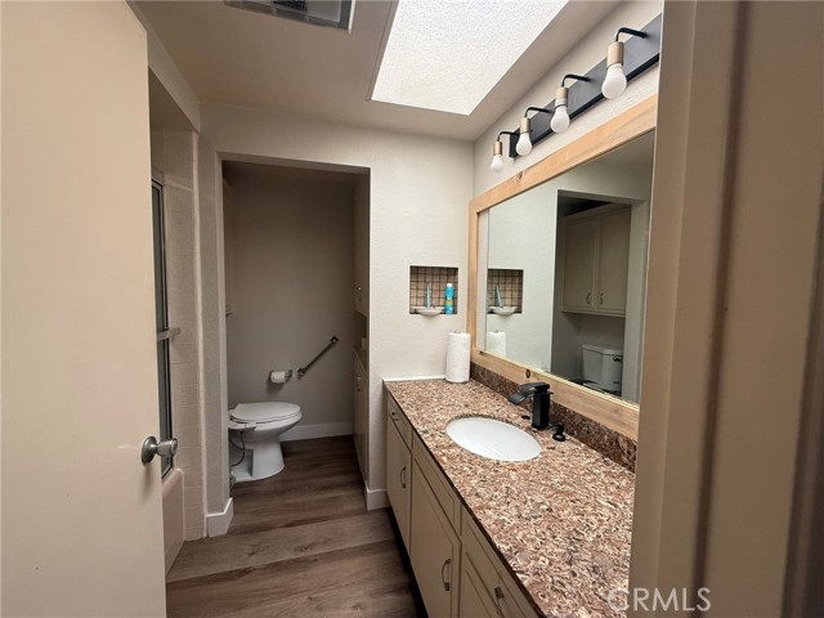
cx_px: 412
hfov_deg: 102.1
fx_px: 333
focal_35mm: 14
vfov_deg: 85.7
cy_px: 309
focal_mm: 2.22
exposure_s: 1/99
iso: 200
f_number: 2.2
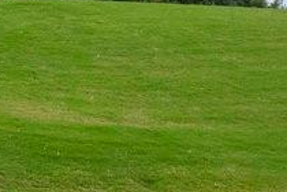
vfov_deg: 10.1
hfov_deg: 11.5
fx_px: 1068
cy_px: -3
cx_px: -476
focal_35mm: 134
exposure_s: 1/1500
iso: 100
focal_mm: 8.38
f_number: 2.8
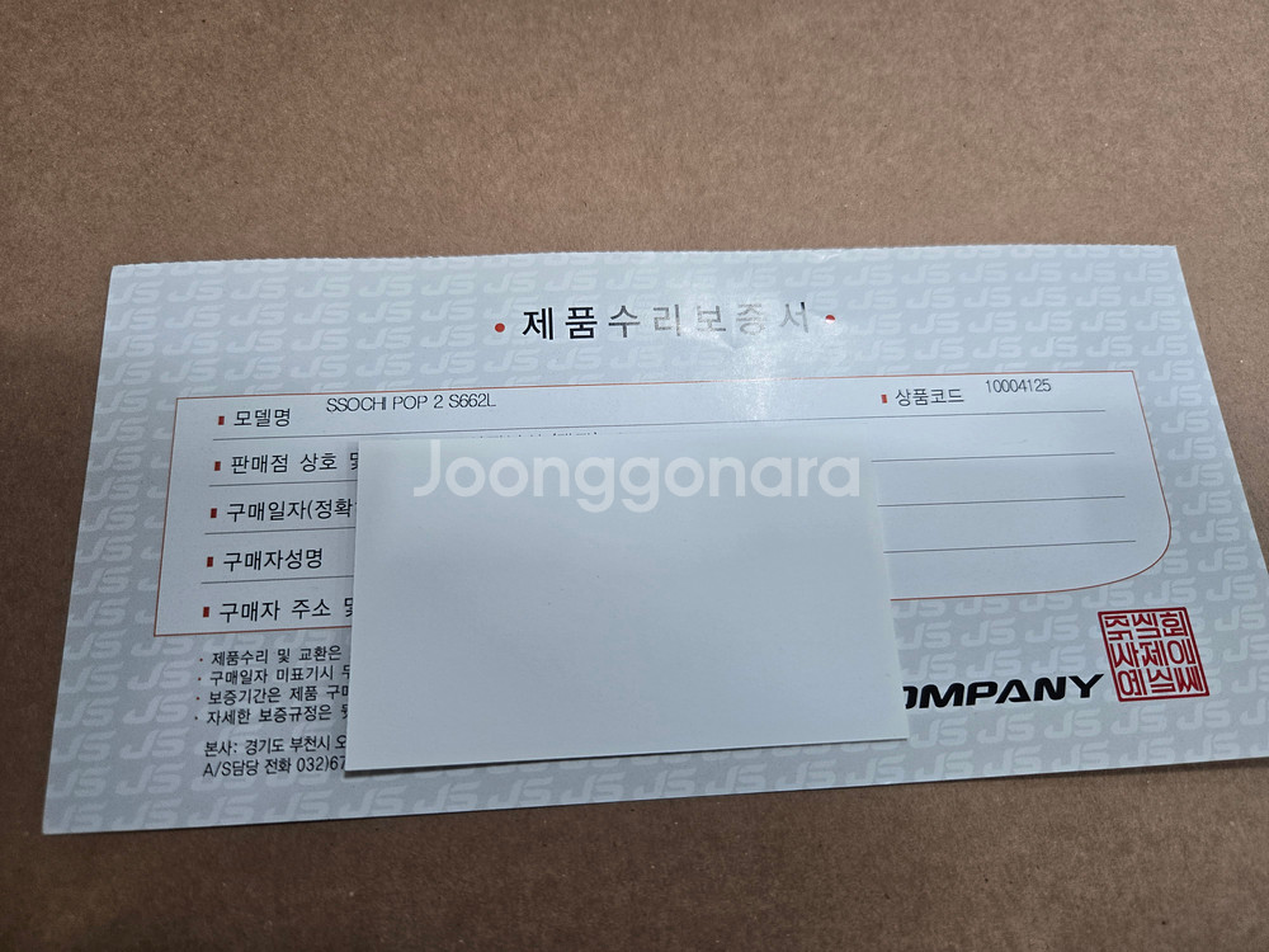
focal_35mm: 23
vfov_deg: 58.9
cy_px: 476
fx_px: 843
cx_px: 634
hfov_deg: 73.9
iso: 125
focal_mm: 5.4
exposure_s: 1/120
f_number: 1.8
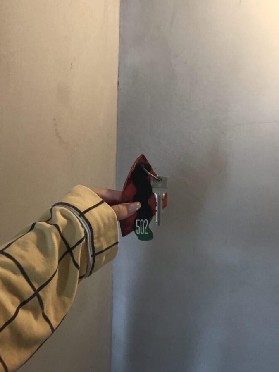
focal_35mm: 33
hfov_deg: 42.9
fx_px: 355
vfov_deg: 55.3
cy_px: 167
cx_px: 146
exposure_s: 1/30
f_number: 2.2
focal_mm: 4.15
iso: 200
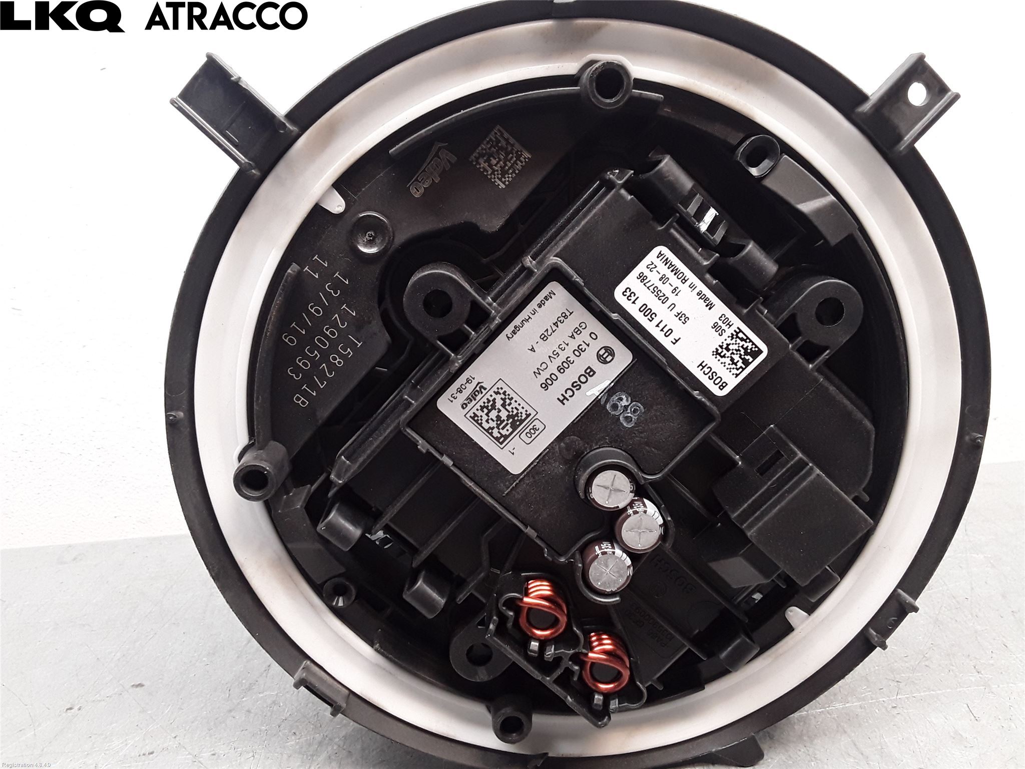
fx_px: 829
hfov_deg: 63.4
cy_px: 384
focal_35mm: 28
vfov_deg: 49.7
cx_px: 512
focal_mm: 2.91
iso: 100
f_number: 1.9
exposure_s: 1/50
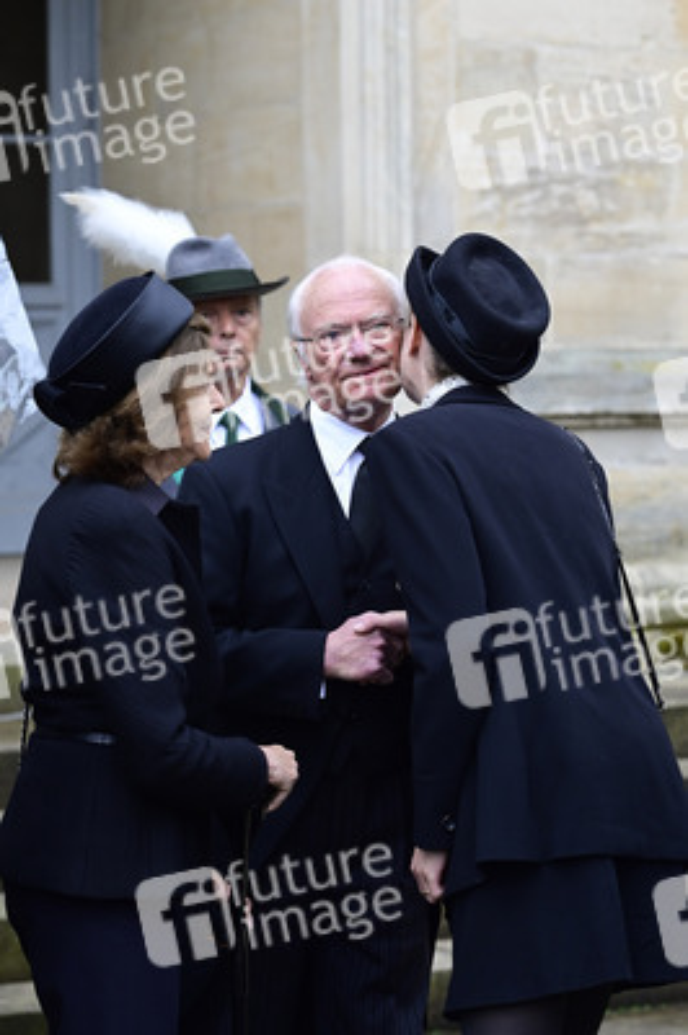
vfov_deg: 20.0
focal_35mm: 102
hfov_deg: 13.4
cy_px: 518
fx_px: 2929
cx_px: 344
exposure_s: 1/500
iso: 800
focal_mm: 102
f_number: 4.5
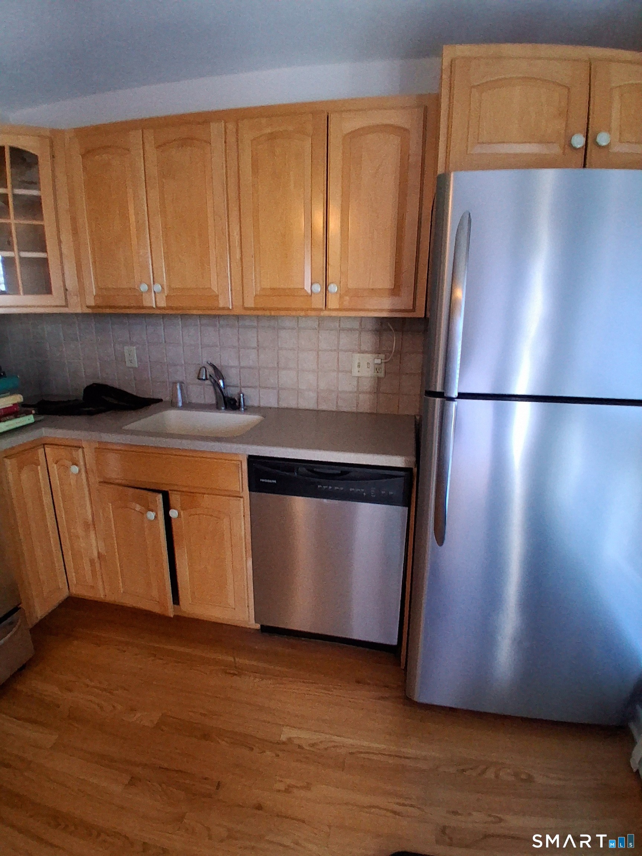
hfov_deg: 74.7
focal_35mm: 17
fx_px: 420
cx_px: 321
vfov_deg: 91.0
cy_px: 428
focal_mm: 1.4
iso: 400
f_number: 2.2
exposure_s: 1/40
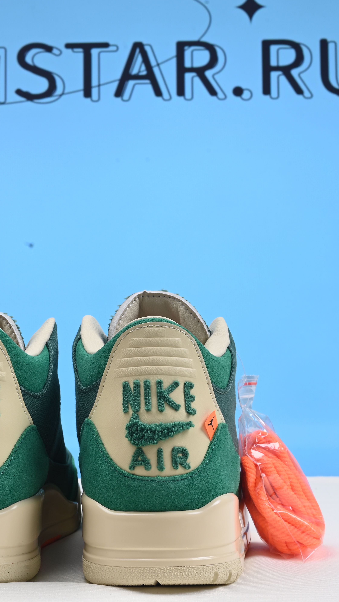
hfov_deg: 19.0
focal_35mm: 63
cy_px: 301
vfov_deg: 33.3
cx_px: 85
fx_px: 1007
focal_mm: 40
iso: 100
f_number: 16
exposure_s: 1/2.5
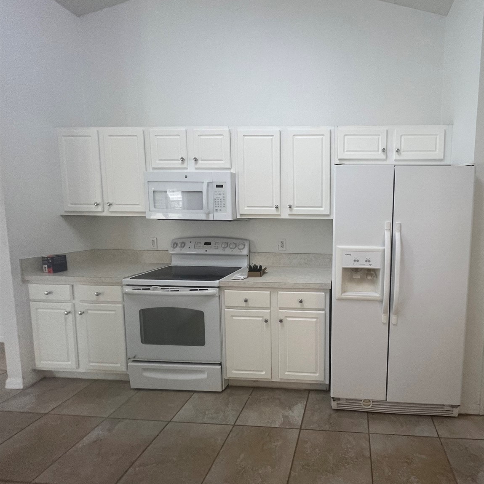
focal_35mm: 16
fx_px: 253
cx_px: 337
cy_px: 236
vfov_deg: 87.4
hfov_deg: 83.3
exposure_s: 1/120
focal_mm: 1.57
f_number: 1.8
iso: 125
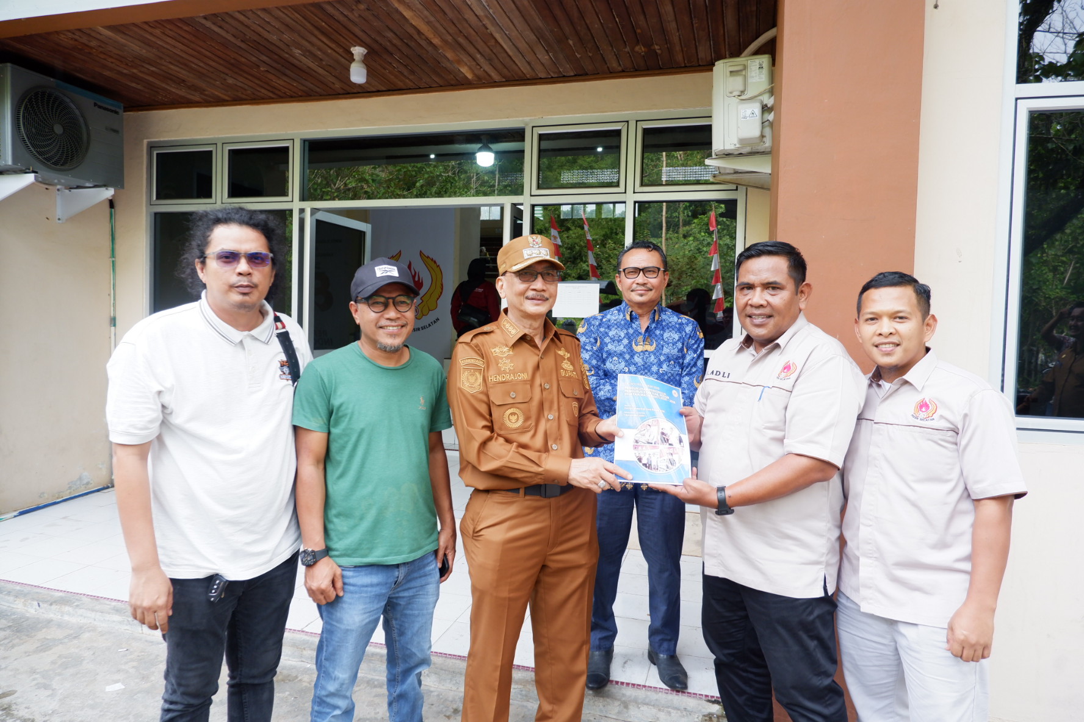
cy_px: 361
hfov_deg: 76.1
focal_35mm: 23
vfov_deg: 55.1
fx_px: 693
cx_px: 542
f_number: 3.5
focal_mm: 15
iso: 400
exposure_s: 1/170
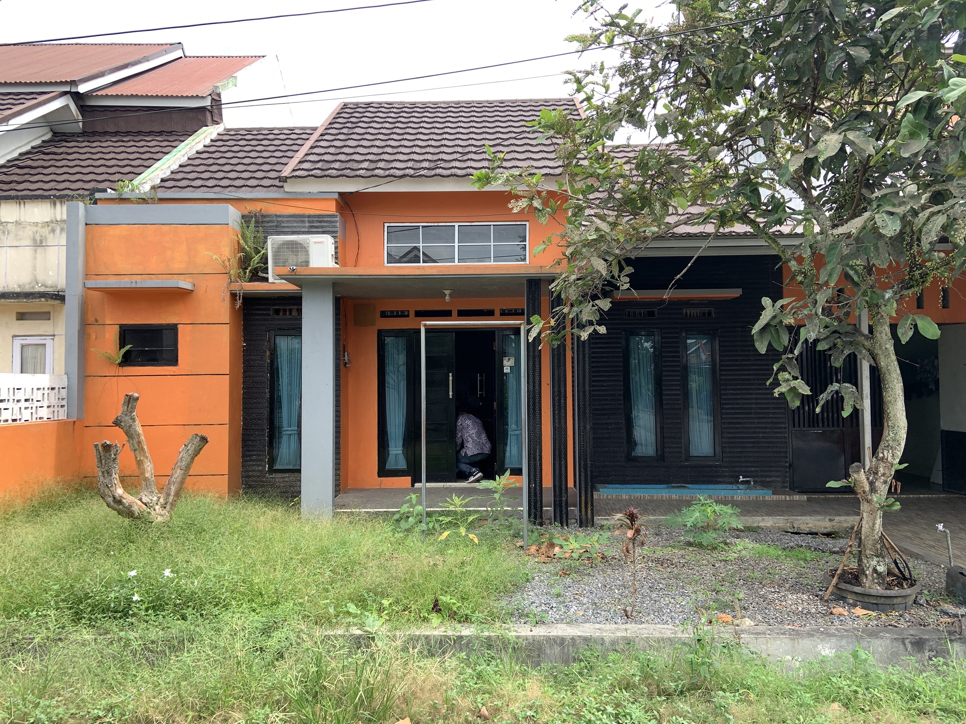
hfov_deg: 67.3
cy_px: 362
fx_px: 726
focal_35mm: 26
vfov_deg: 53.1
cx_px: 483
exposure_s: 1/711
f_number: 1.8
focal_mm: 4.25
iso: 25
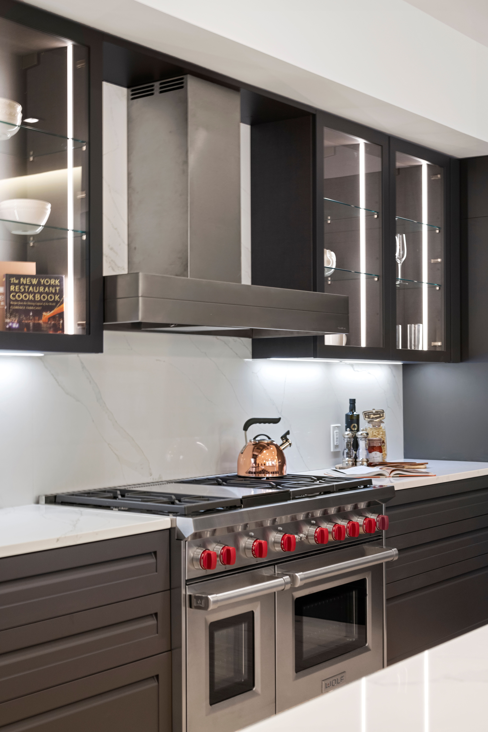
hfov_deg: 27.0
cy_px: 366
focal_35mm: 50
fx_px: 1017
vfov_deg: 39.6
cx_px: 244
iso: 400
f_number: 6.3
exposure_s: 1/15
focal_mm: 50
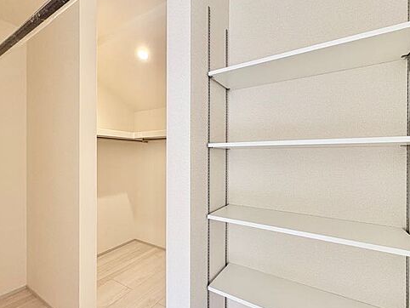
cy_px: 157
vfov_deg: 71.6
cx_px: 180
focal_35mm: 18
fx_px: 213
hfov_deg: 87.3
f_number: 2.2
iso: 200
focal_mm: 2.22
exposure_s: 1/91
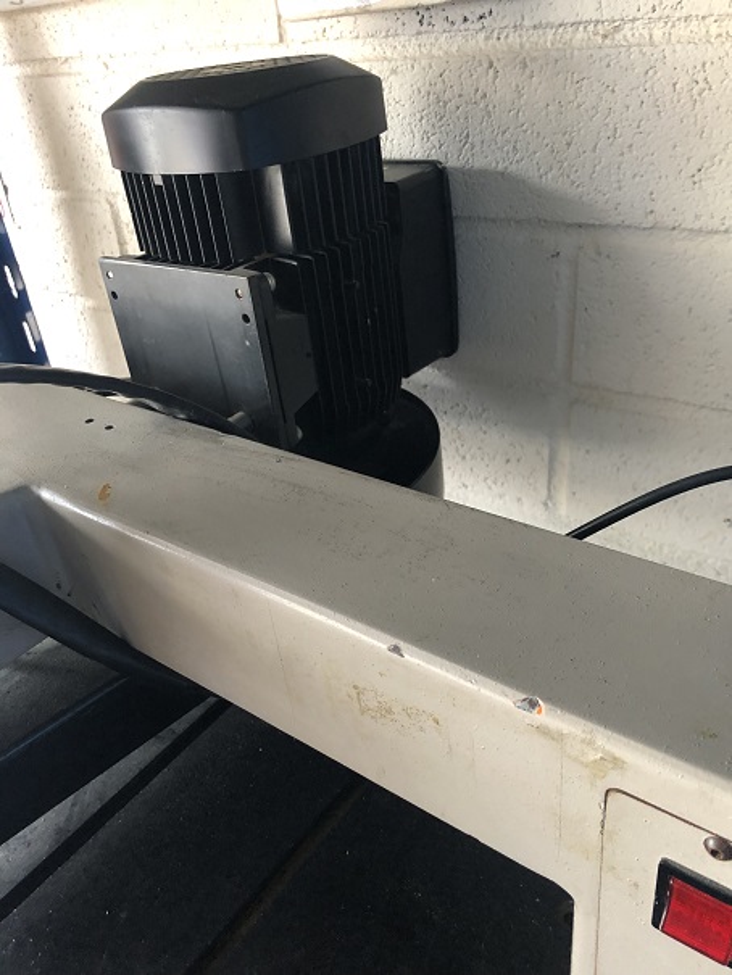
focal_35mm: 28
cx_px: 366
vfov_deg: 63.4
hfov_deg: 49.8
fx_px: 789
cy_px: 488
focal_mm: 3.99
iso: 80
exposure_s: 1/15
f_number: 1.8
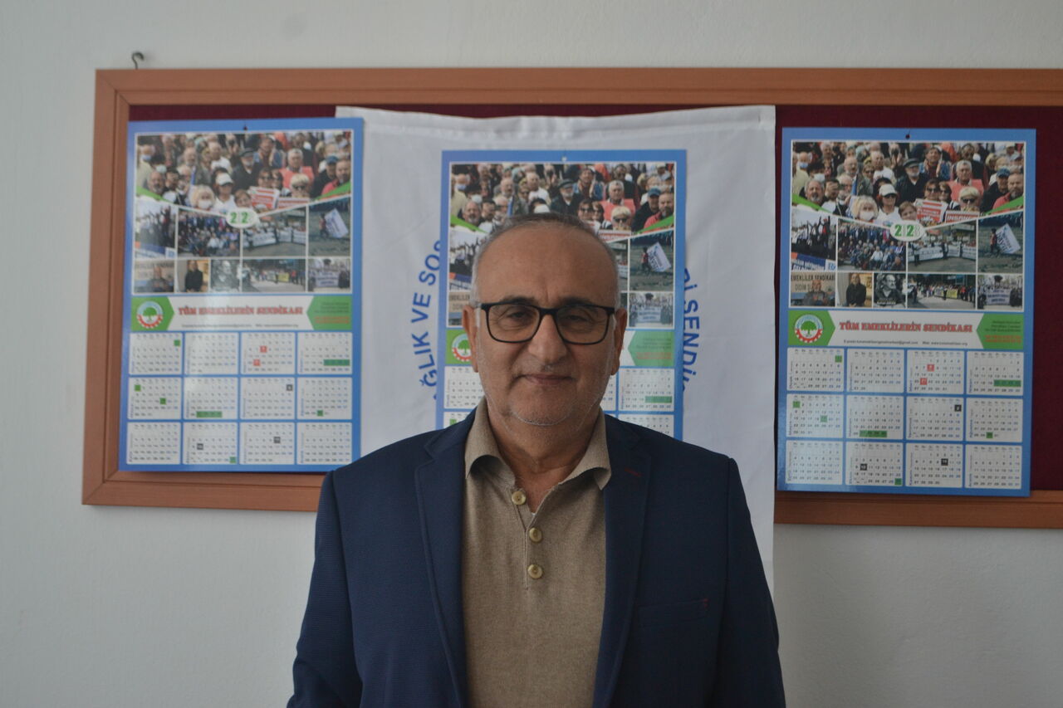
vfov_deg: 25.1
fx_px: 1594
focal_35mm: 54
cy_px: 354
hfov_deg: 36.9
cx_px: 532
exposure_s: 1/60
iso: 640
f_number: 5
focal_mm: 36
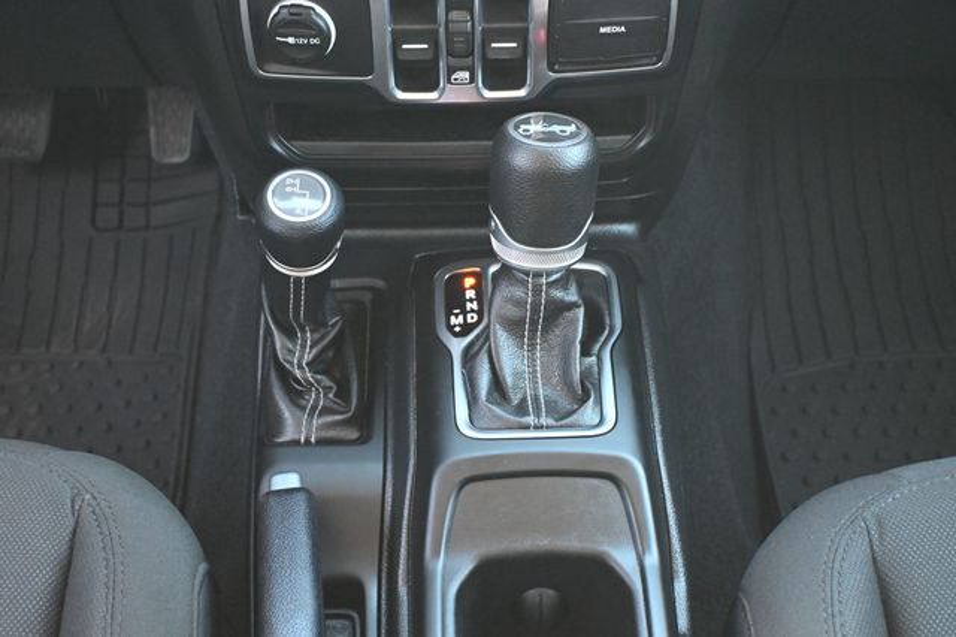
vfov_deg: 26.5
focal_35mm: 51
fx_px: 1354
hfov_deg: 38.9
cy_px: 318
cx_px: 478
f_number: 5
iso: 4500
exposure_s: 1/60
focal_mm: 34
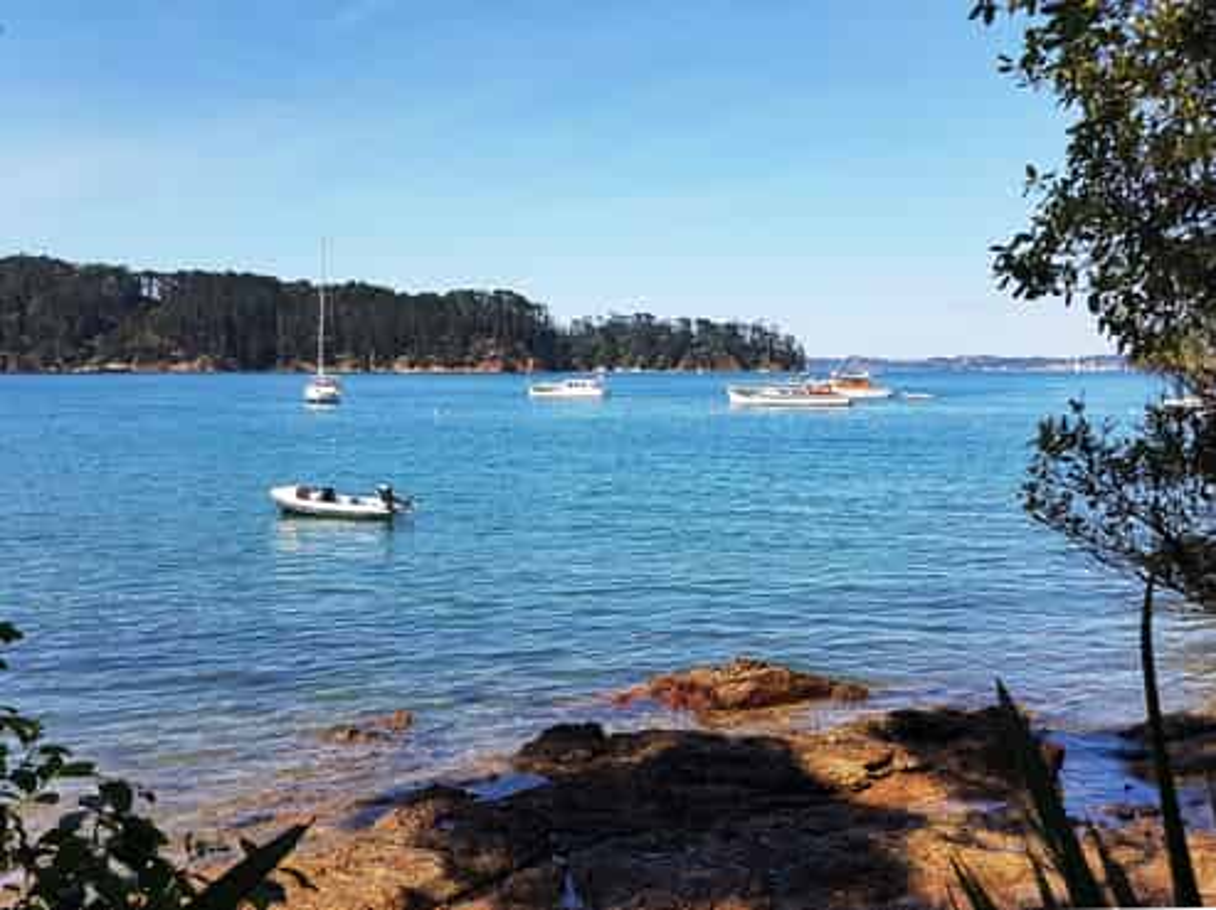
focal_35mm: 26
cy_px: 455
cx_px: 608
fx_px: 913
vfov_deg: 53.0
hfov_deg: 67.3
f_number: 1.7
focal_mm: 4.2
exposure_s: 1/1888
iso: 40
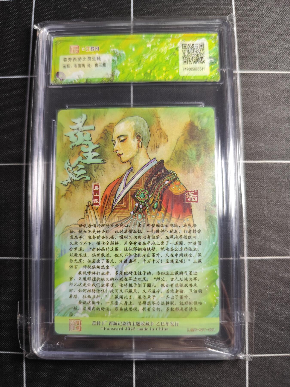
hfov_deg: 58.9
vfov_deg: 73.9
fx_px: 257
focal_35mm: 23
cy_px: 194
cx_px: 145
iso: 500
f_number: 1.65
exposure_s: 1/100
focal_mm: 6.14
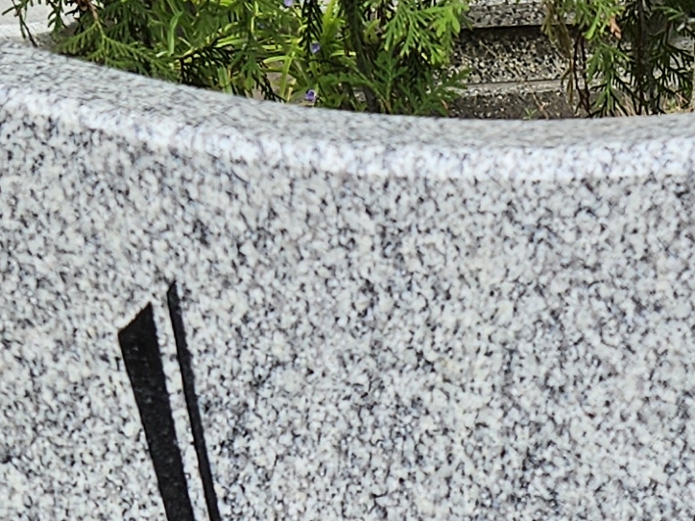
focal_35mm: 127
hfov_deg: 14.9
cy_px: 1015
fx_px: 2550
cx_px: 896
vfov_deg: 10.7
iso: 25
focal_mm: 5.4
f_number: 1.8
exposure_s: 1/876
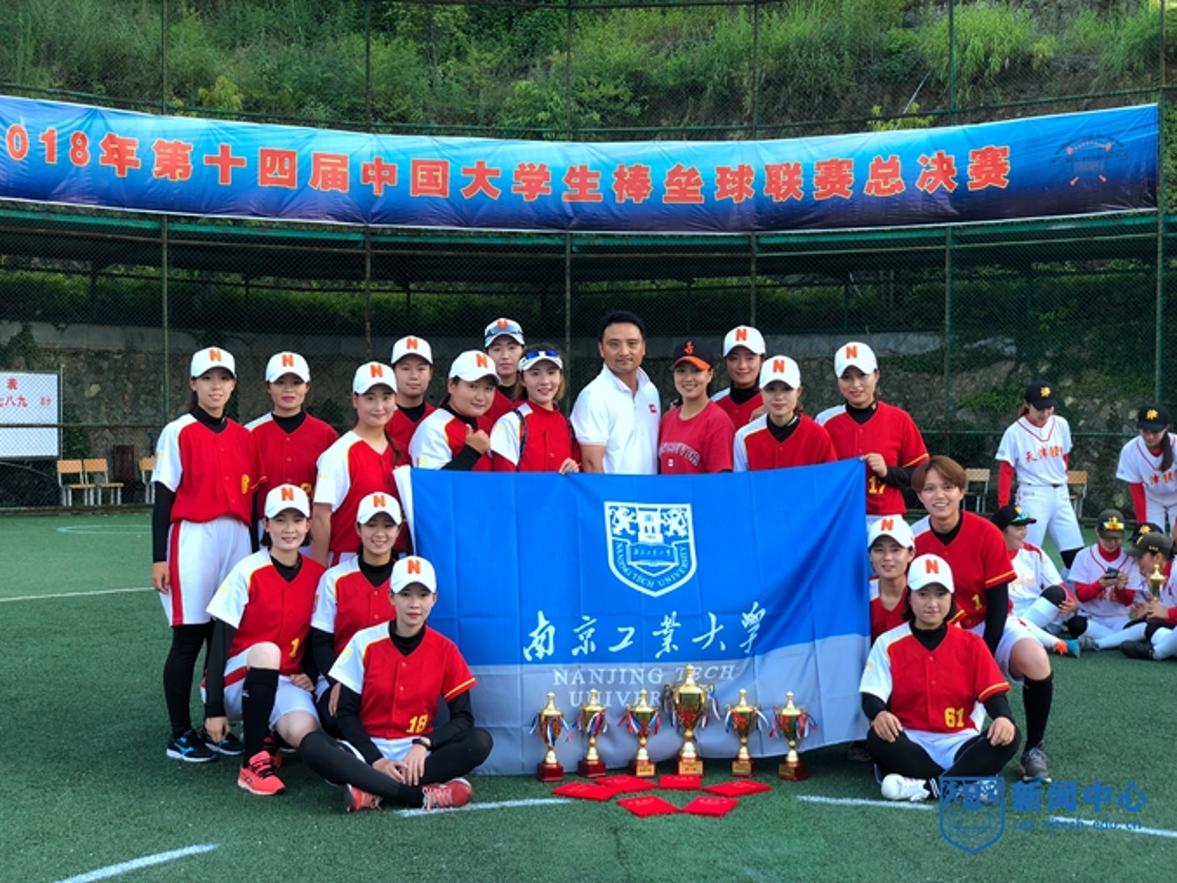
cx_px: 588
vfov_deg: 28.0
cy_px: 442
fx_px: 1768
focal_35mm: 52
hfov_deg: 36.8
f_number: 2.4
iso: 16
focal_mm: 6
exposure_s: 1/60
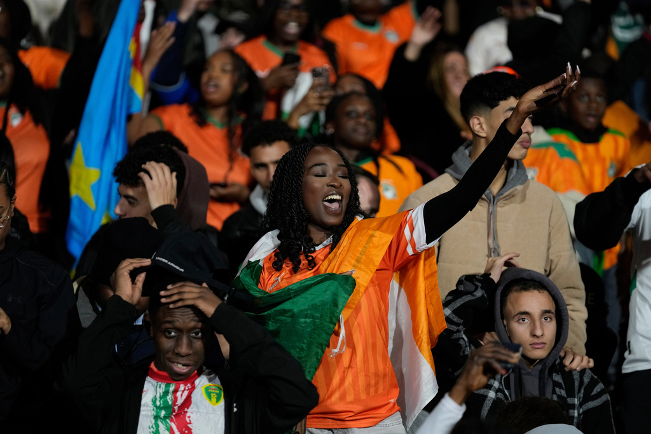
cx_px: 326
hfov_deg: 10.3
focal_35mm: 200
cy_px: 217
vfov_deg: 6.9
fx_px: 3617
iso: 2500
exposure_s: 1/800
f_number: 3.2
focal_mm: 200
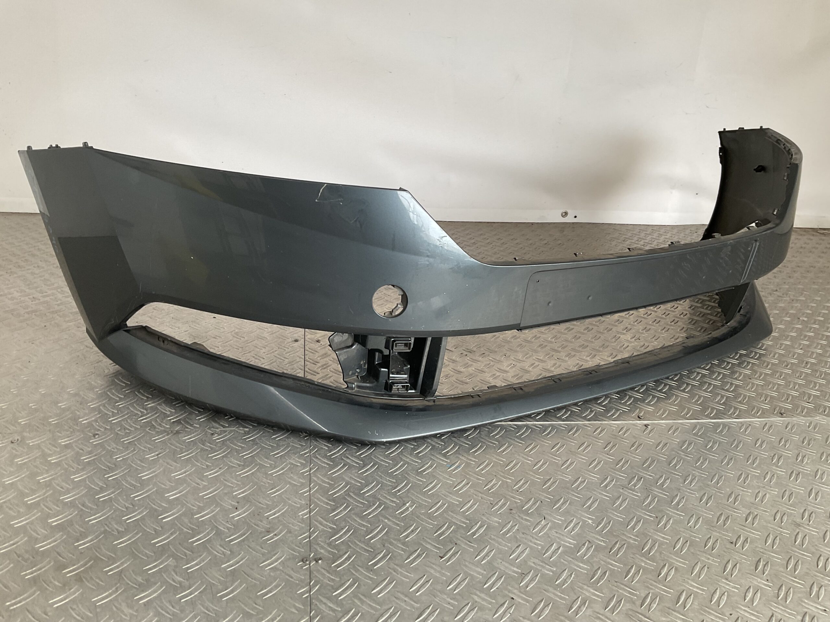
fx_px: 695
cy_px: 311
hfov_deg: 61.7
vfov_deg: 48.2
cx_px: 415
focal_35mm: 29
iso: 50
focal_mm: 3
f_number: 1.8
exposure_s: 1/50
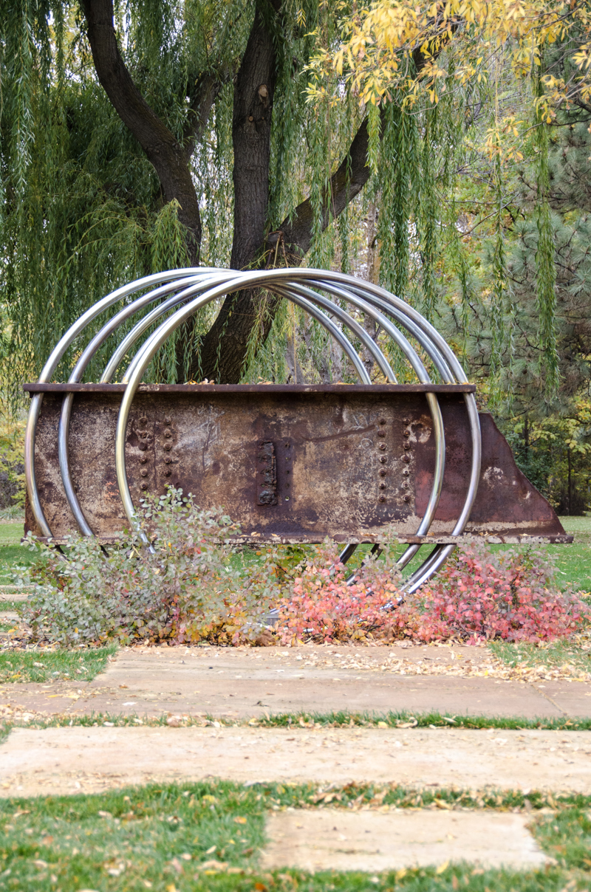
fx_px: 2301
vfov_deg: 22.0
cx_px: 296
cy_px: 446
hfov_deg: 14.6
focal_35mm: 93
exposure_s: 1/500
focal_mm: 62
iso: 400
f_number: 4.8
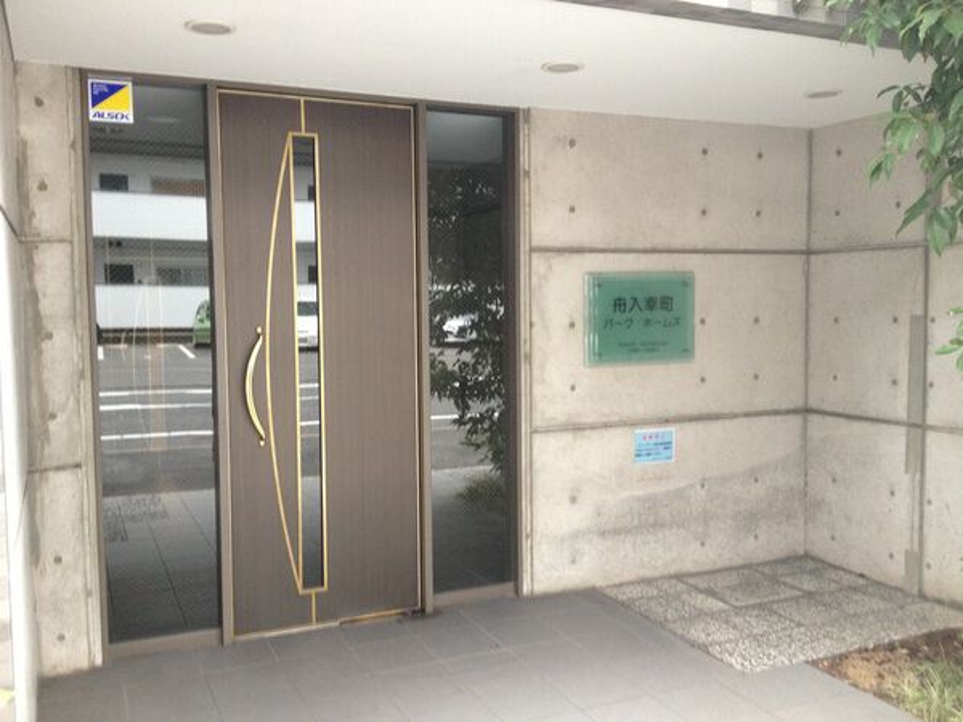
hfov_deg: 52.6
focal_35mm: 35
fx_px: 974
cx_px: 482
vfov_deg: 40.7
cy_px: 361
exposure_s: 1/20
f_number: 2.4
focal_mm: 4.28
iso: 100
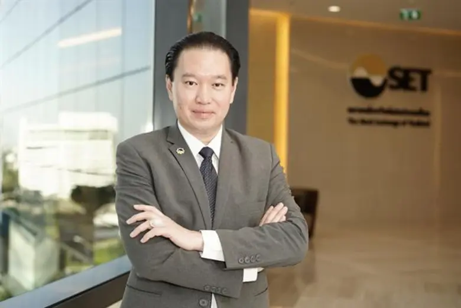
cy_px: 154
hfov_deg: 36.2
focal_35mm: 55
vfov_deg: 24.6
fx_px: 704
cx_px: 230
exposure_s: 1/160
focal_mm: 55
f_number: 3.2
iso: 160
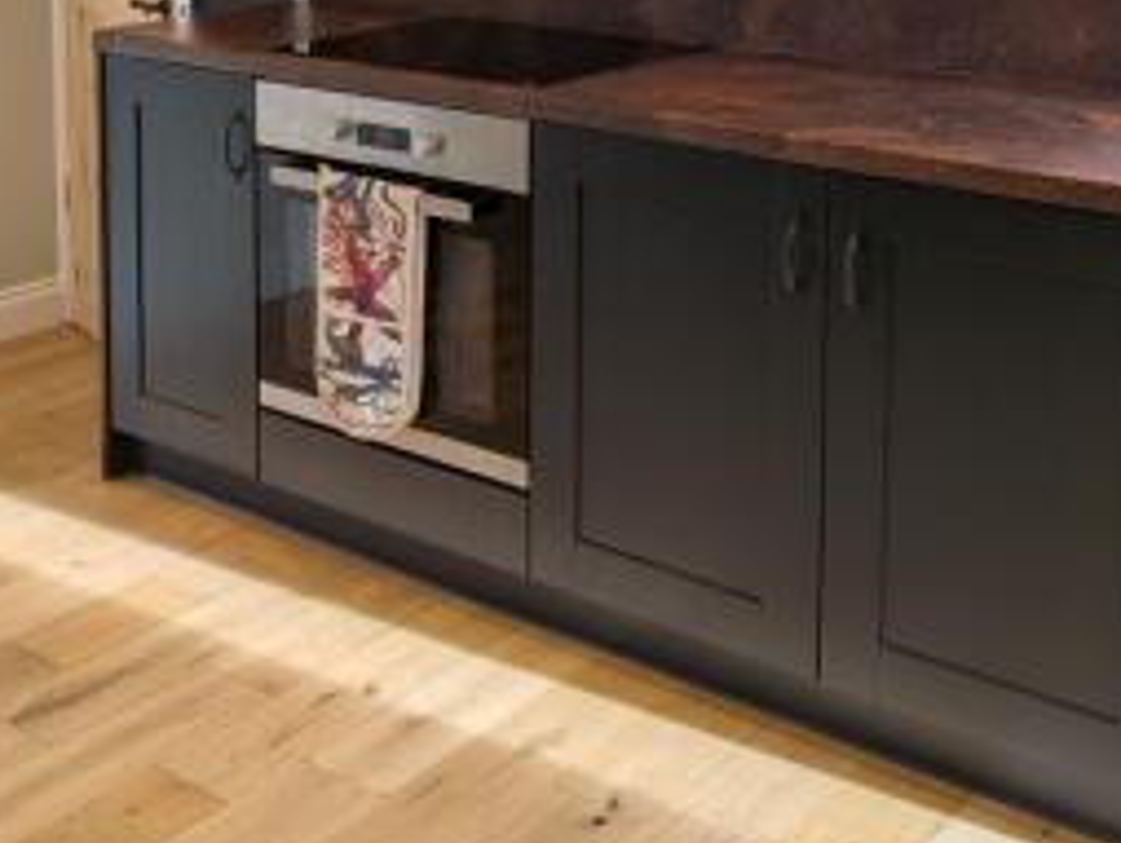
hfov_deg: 34.6
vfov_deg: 25.1
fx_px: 1783
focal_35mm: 55
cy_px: -38
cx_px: 386
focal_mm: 4.53
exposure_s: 1/755
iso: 25
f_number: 1.7
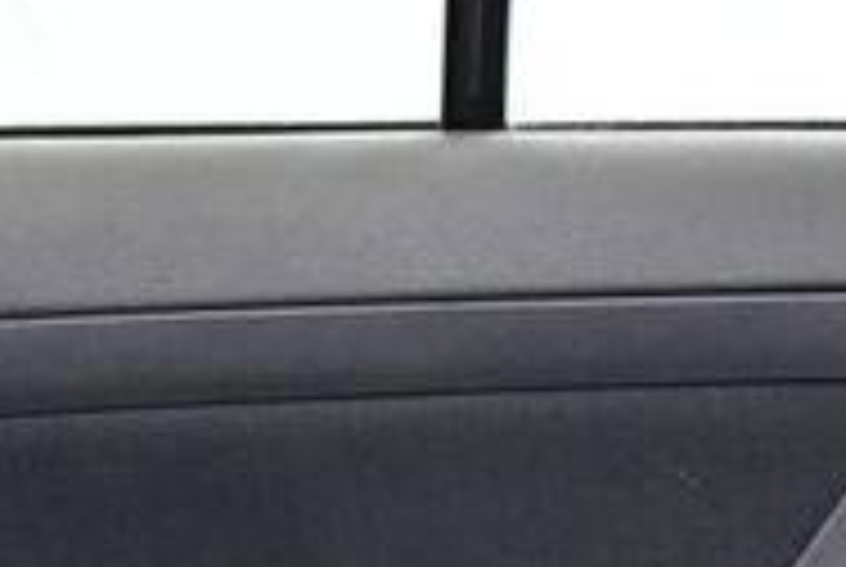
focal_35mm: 150
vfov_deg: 8.9
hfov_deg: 13.6
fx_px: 3531
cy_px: 932
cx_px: 140
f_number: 3.8
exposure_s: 1/60
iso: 3200
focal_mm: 22
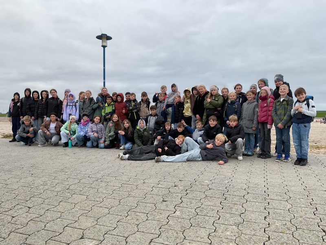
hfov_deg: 61.7
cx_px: 163
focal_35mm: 29
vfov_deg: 48.2
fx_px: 273
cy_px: 122
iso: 16
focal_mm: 3
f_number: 1.8
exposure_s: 1/249
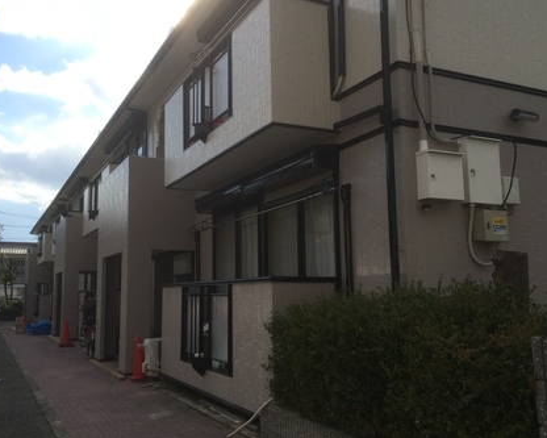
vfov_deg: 43.4
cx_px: 250
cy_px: 215
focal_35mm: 34
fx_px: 551
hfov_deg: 52.8
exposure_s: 1/2740
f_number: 2.2
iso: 32
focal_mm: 4.15
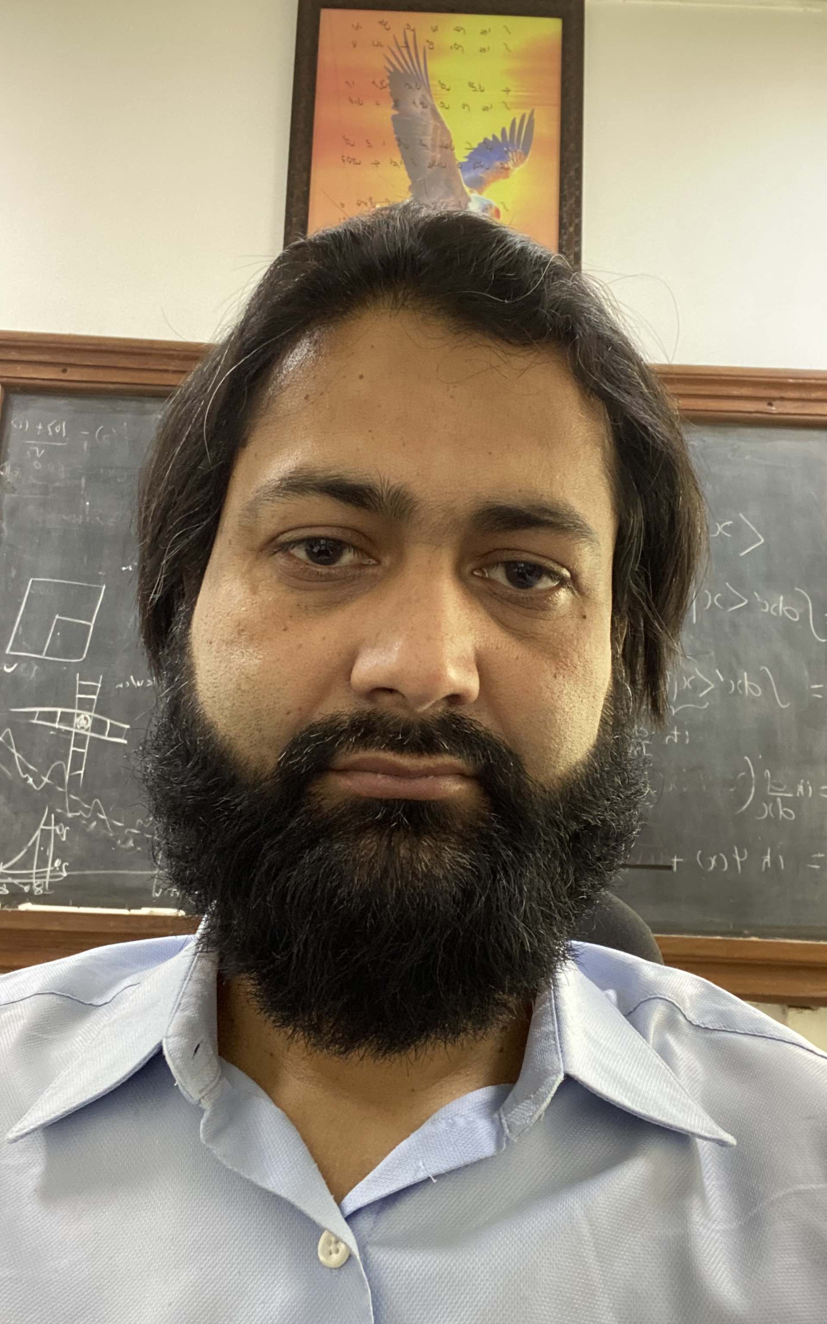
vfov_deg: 59.7
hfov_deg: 39.4
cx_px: 451
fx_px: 1154
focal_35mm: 32
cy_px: 664
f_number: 2.2
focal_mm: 2.71
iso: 400
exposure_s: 1/25
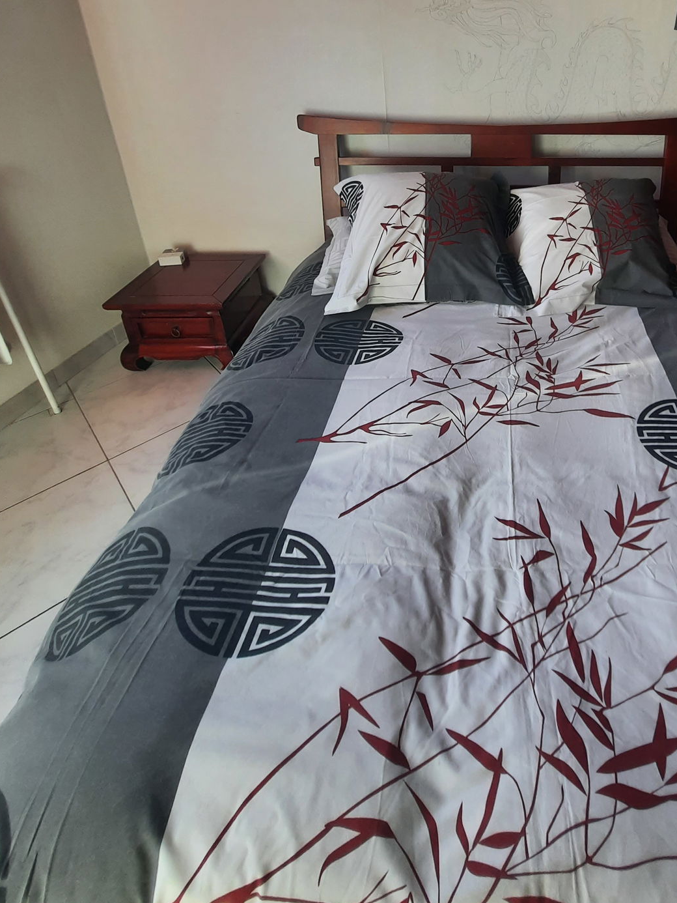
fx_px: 521
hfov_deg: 63.3
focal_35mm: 20
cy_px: 252
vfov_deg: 77.1
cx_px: 481
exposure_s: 1/100
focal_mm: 1.74
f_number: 2.2
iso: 64
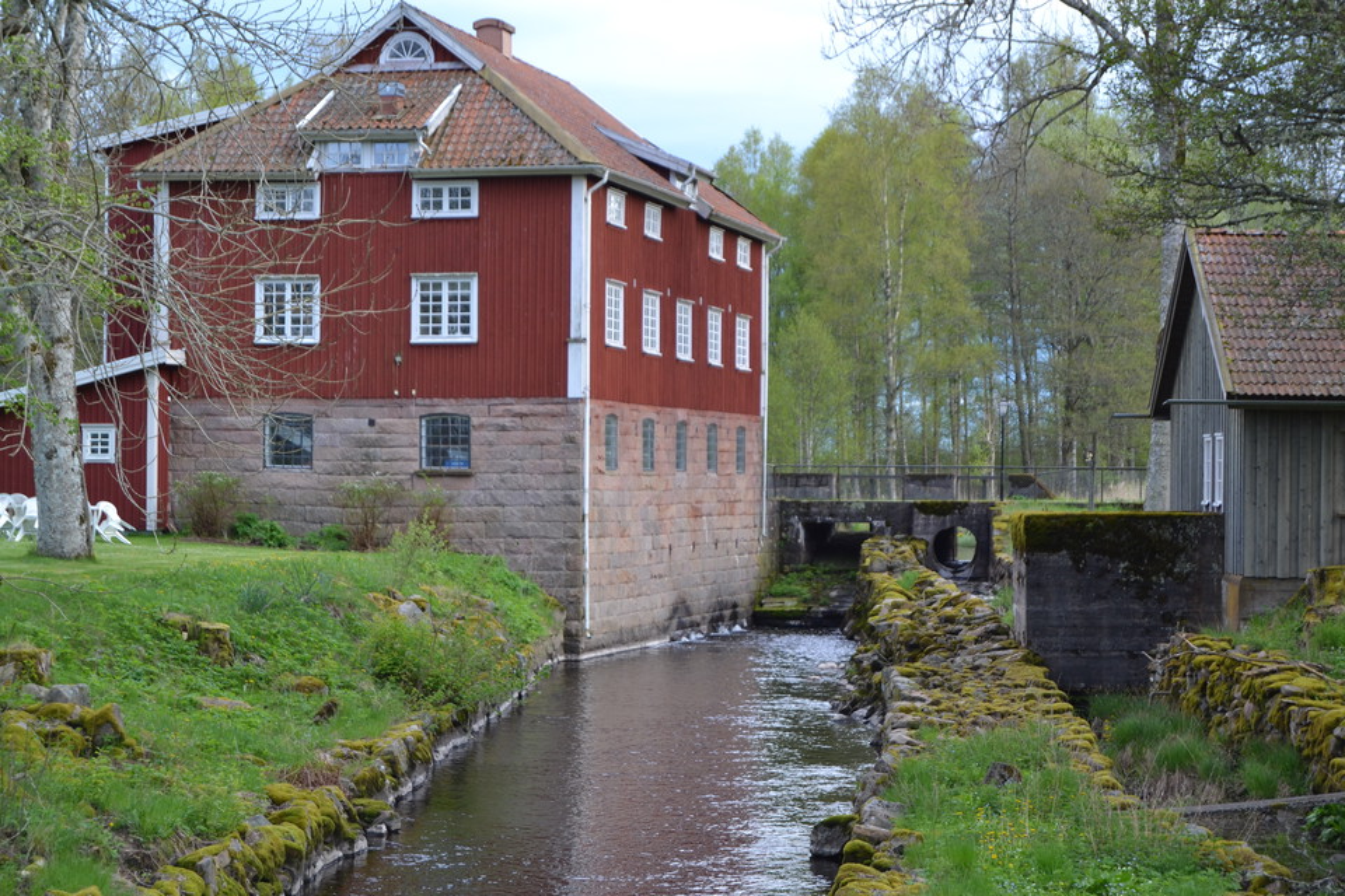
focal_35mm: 82
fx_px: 3082
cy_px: 448
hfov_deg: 24.6
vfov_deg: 16.6
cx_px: 672
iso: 320
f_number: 5.6
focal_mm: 55
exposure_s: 1/125
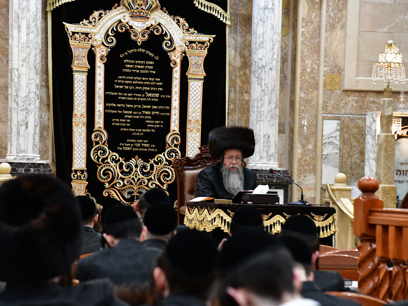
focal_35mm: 131
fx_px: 1544
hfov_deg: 15.1
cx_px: 192
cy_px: 153
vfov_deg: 11.3
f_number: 5.6
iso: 2500
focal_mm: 120
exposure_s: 1/100
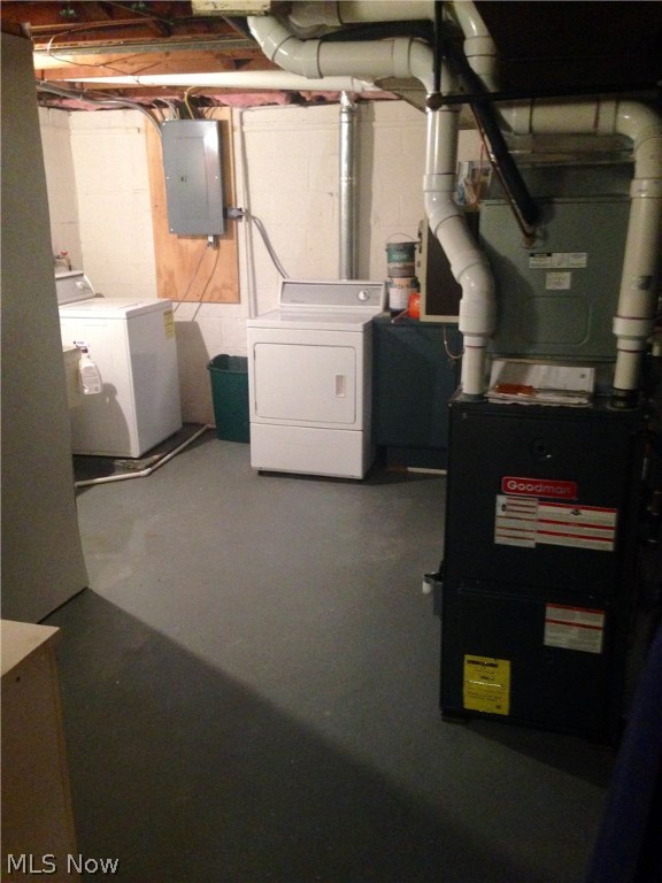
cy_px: 442
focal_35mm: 33
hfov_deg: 42.9
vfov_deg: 55.4
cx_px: 331
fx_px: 841
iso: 400
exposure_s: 1/20
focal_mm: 4.12
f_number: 2.4
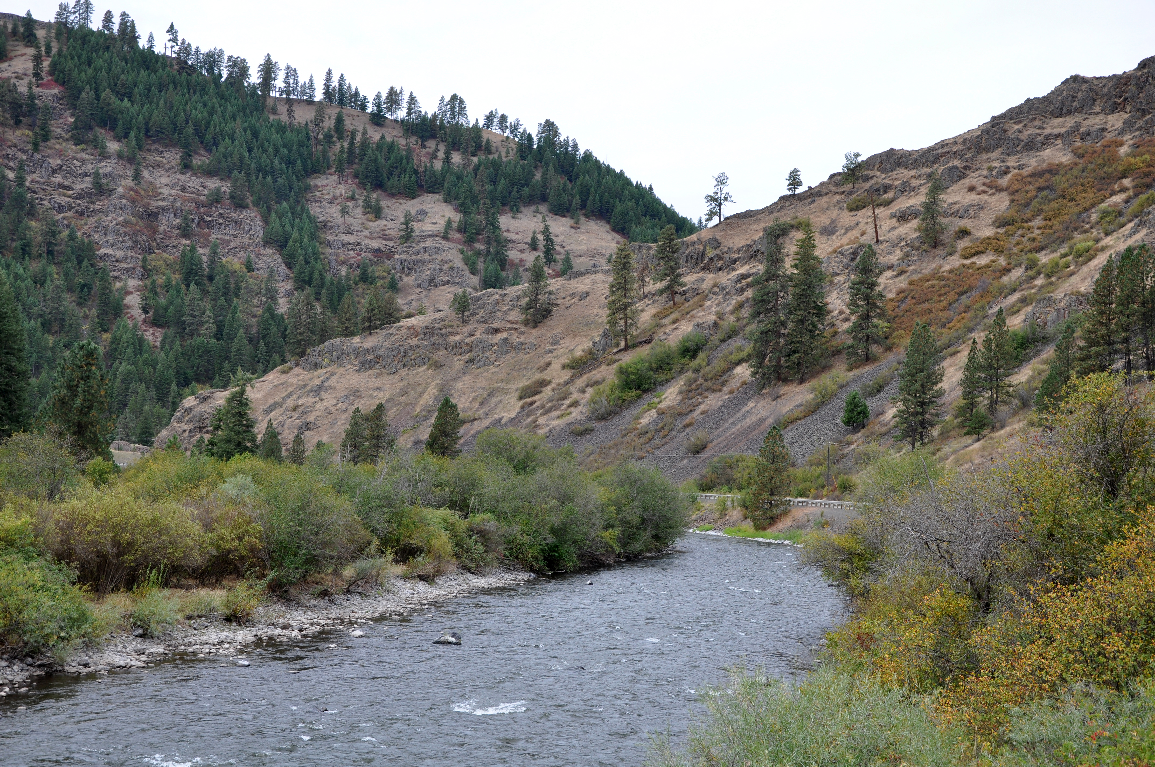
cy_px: 384
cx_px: 578
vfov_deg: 29.8
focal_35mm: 45
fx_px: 1442
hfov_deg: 43.7
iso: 200
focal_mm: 30
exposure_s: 1/250
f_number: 8
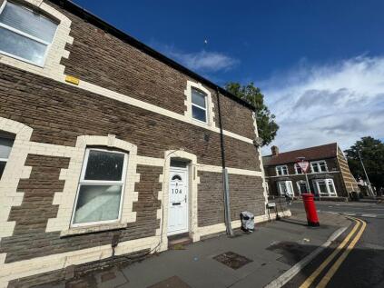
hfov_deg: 102.1
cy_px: 144
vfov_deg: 85.6
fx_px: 155
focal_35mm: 14
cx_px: 192
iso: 50
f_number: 2.2
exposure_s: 1/3906
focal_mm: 2.22
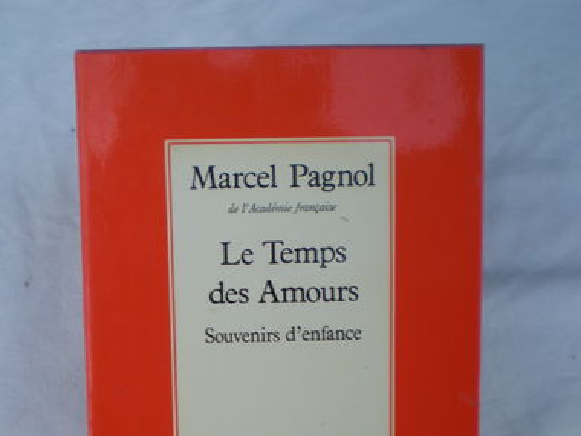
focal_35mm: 60
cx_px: 211
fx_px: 1007
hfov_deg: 32.0
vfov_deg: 24.2
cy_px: 314
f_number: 3.1
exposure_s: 1/120
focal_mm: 6.3
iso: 64
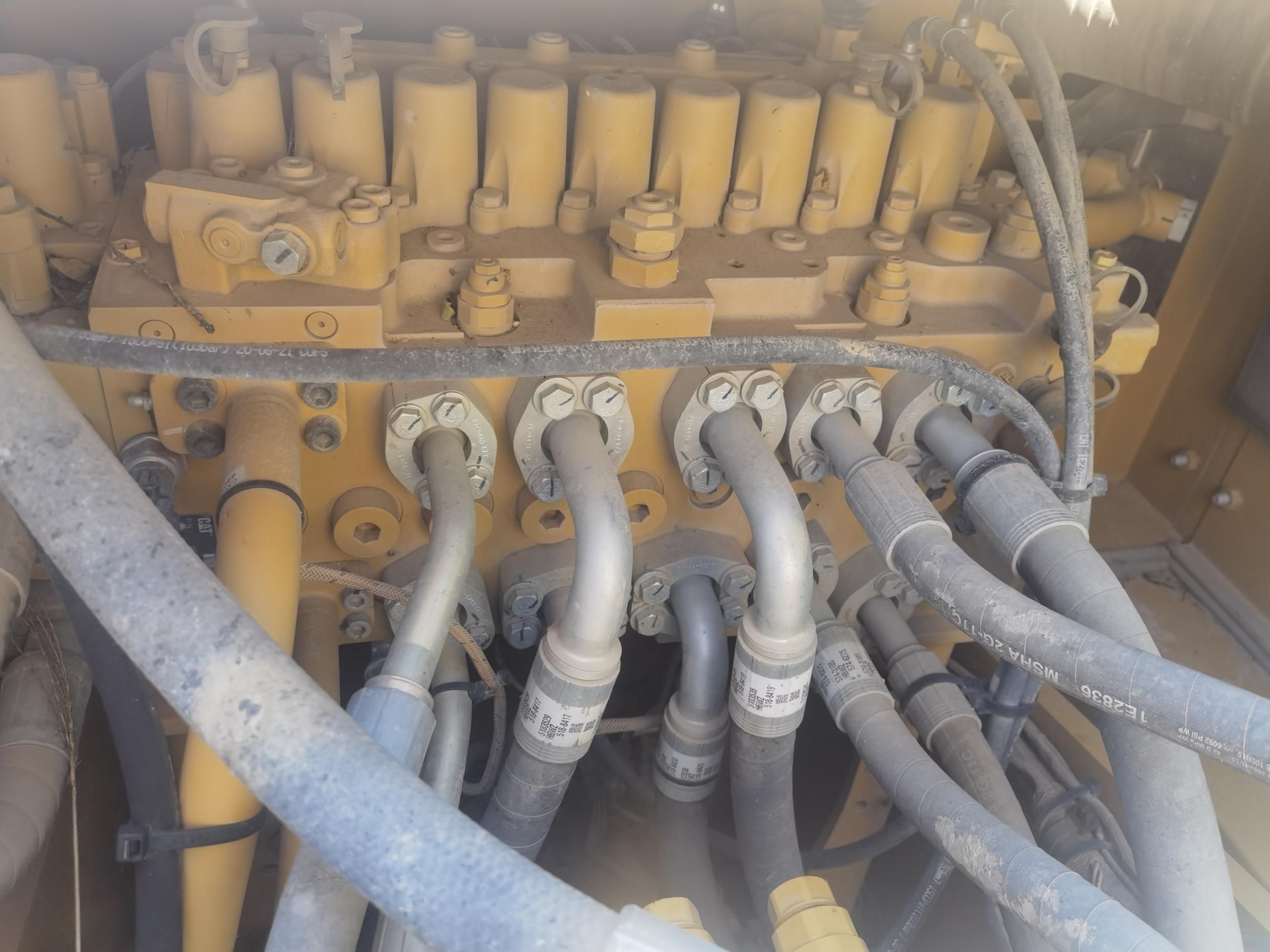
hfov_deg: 63.4
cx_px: 645
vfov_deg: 49.7
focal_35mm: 28
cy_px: 478
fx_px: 1027
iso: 50
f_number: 1.9
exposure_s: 1/135
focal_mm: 6.71
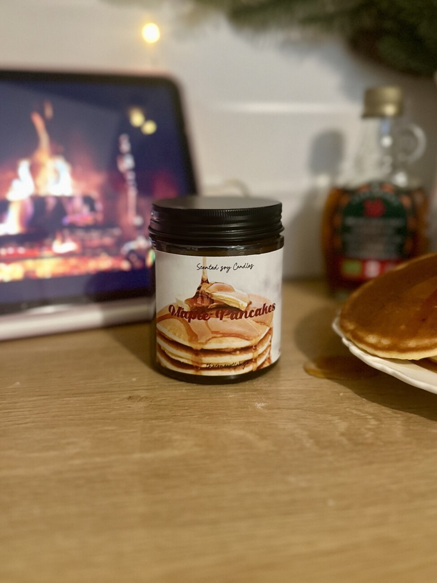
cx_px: 218
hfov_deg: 56.8
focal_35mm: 24
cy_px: 292
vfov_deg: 71.6
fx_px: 404
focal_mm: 6.86
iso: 800
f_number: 1.78
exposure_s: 1/60
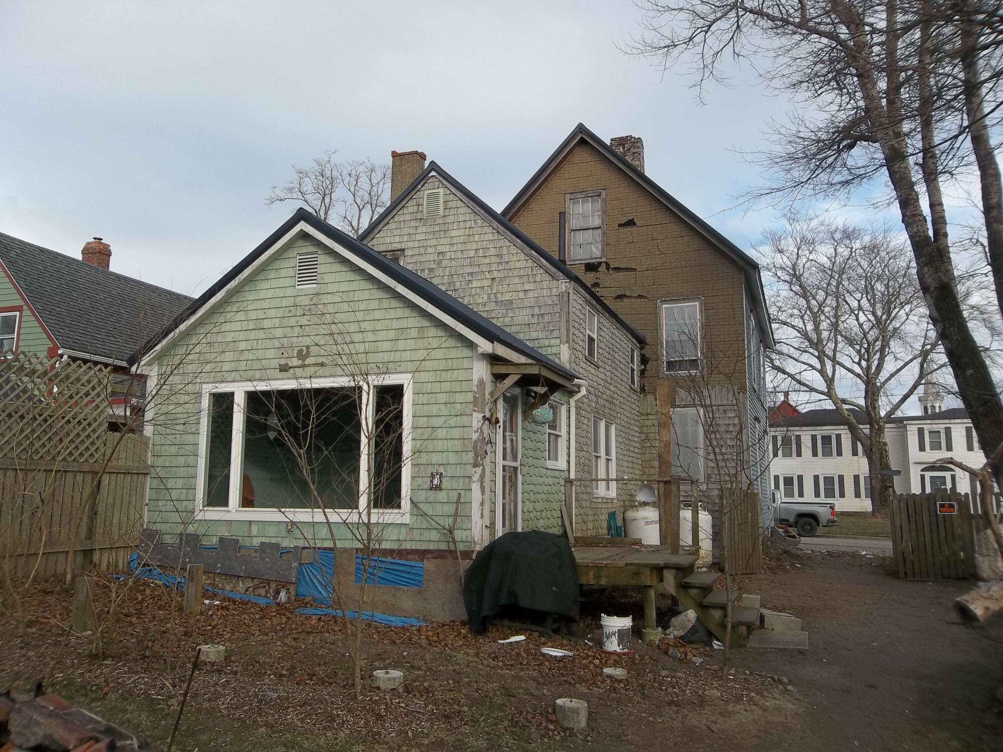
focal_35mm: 27
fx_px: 782
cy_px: 376
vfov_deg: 51.4
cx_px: 502
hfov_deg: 65.3
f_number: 3.5
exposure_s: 1/400
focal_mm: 4.9
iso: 80
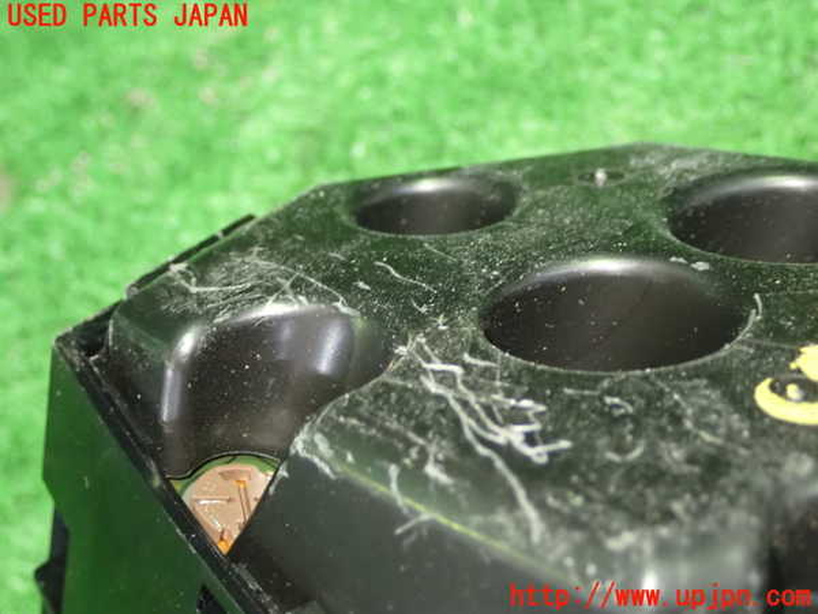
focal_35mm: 71
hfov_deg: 27.4
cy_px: 307
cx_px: 409
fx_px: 1678
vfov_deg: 20.7
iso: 1250
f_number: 3.9
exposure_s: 1/15
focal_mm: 12.73
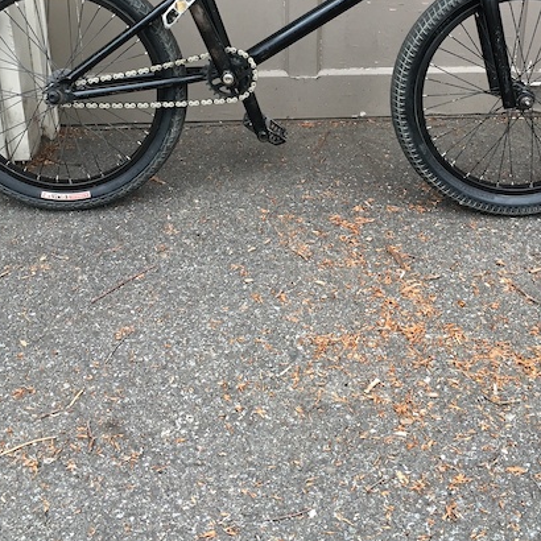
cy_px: 117
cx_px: 292
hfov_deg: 34.0
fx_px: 884
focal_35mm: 50
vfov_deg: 33.2
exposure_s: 1/40
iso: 25
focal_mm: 4.15
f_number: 2.2
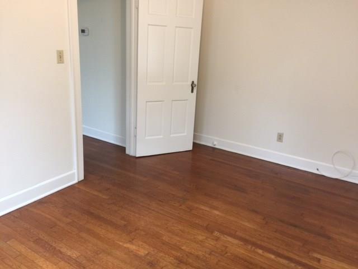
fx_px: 300
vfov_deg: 48.2
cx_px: 179
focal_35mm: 29
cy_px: 134
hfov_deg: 61.7
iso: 40
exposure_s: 1/15
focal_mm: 4.15
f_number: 2.2
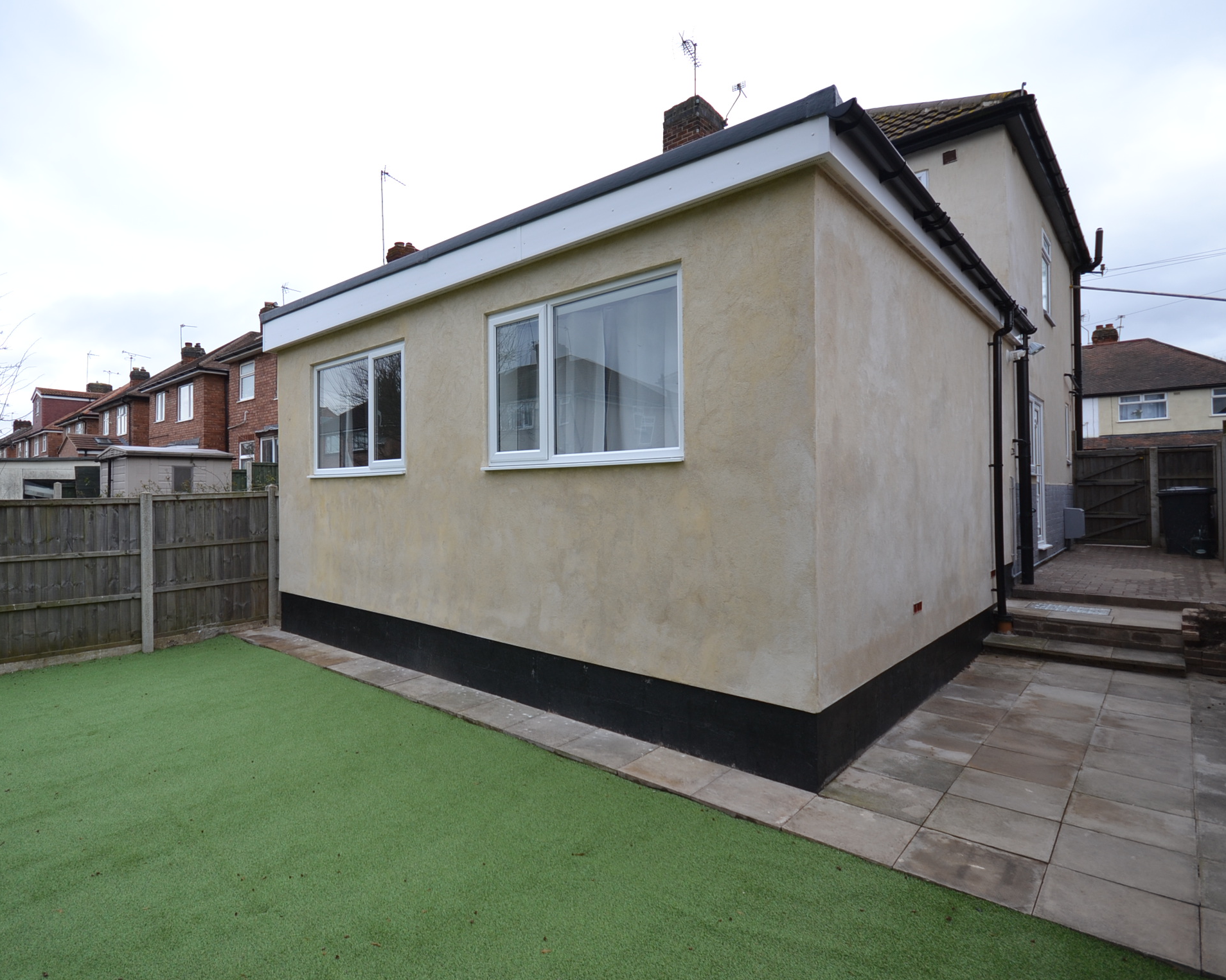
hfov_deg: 88.7
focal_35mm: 17
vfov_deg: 77.0
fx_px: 617
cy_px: 493
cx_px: 502
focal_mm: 10
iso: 140
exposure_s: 1/125
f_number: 5.6
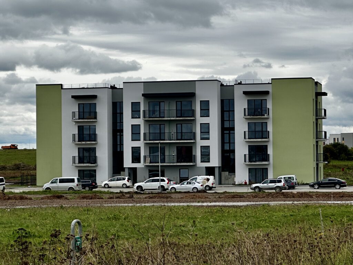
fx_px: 785
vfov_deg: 19.1
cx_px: 176
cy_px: 132
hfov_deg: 25.3
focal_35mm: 77
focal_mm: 9
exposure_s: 1/633
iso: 32
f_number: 2.8
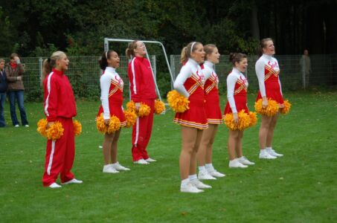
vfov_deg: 10.6
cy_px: 112
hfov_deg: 15.9
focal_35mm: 129
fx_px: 1205
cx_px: 168
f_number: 4
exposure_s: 1/640
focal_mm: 86
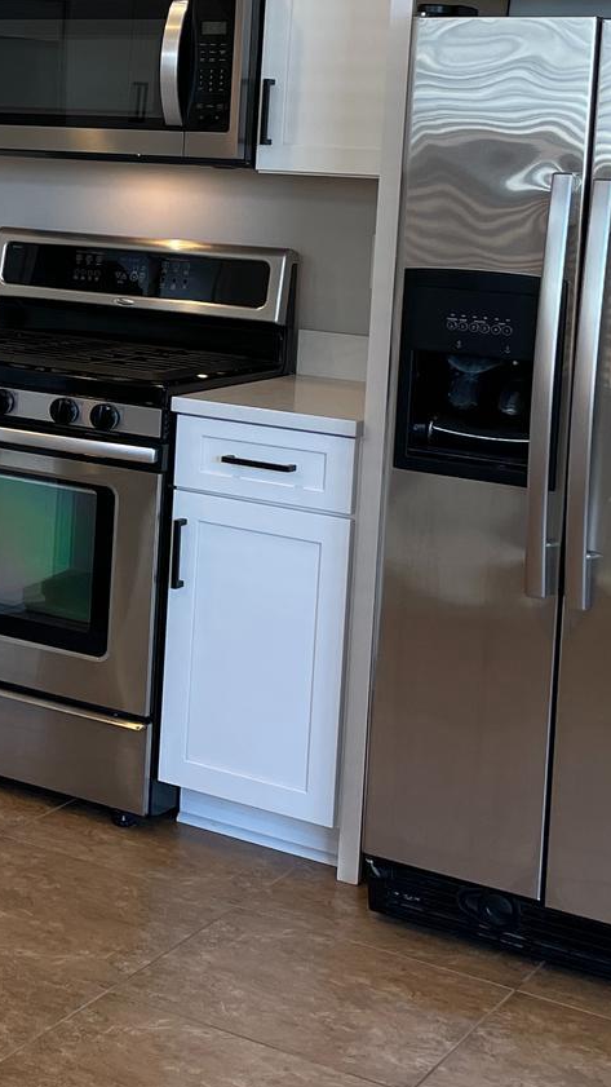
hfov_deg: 16.1
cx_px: -285
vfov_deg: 30.1
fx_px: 1988
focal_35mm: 69
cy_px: 268
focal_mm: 4.2
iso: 80
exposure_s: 1/120
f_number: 1.6
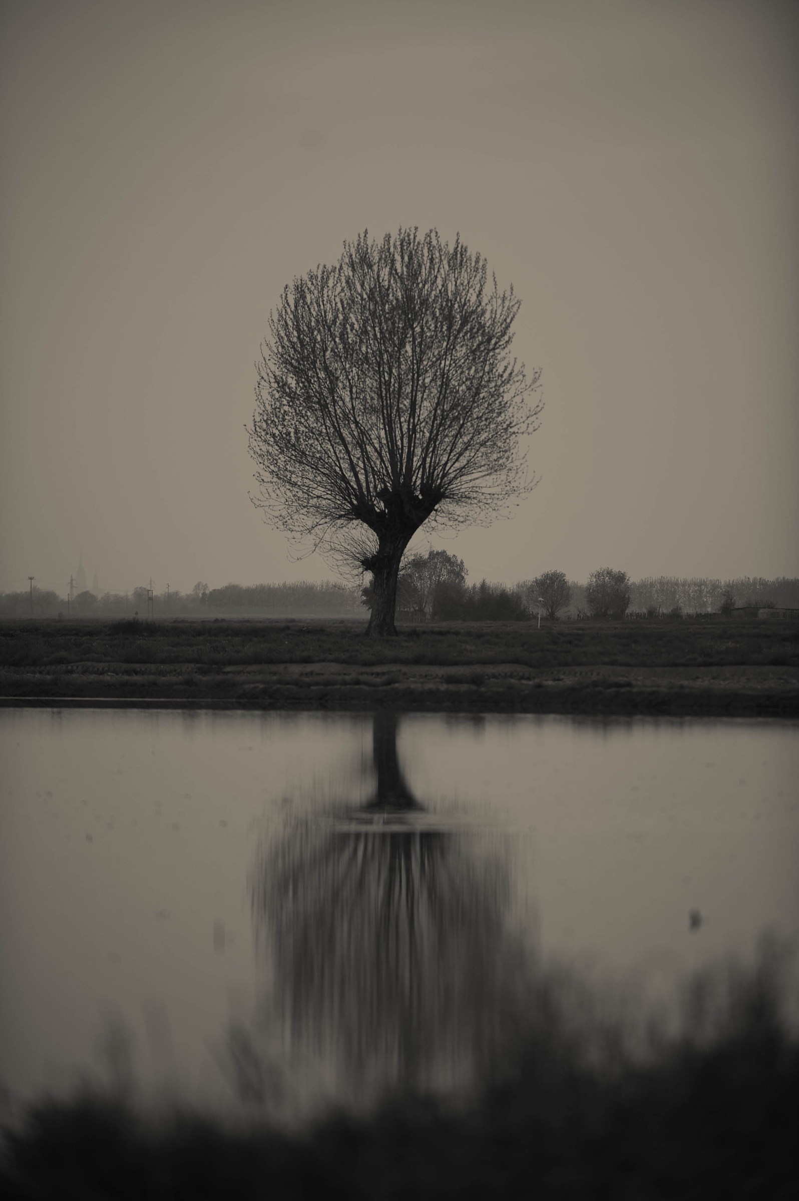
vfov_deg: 10.3
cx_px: 400
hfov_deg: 6.9
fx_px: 6669
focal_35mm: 200
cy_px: 600
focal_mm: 200
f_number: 3.2
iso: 200
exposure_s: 1/250
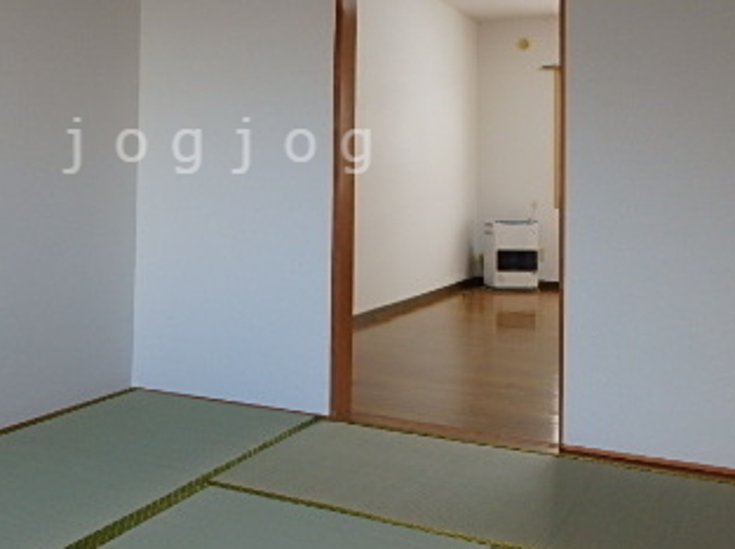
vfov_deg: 33.0
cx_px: 223
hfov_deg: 43.1
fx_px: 912
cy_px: 145
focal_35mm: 43
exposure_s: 1/60
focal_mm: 3.7
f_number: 3.5
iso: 200
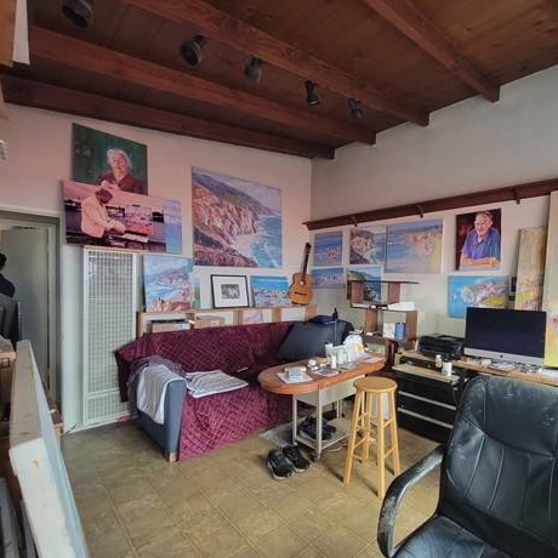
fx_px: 292
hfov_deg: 85.8
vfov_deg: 87.4
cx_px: 347
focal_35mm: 16
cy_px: 284
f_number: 2.2
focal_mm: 2.2
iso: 320
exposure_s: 1/60
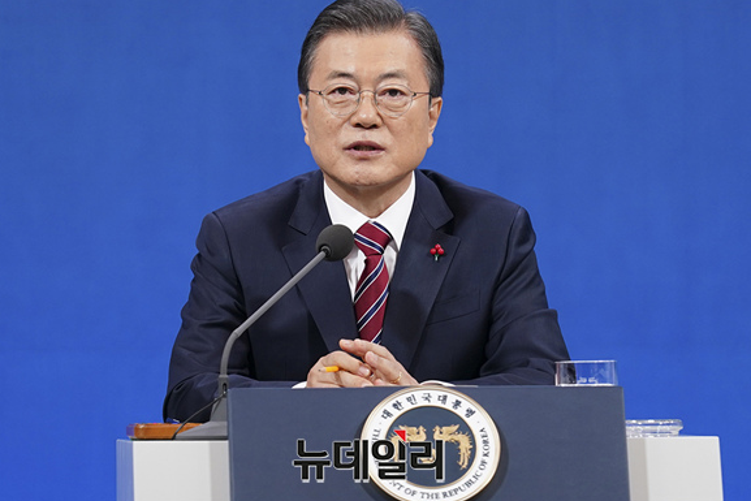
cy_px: 232
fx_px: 4632
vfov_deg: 6.2
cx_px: 366
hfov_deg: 9.3
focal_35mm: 222
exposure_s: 1/250
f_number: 3.2
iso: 500
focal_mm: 200
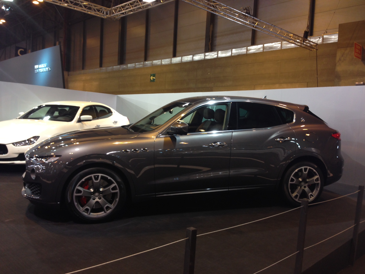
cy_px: 137
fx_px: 348
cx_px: 182
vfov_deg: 42.9
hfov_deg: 55.4
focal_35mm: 33
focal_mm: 4.12
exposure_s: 1/20
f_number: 2.4
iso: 64
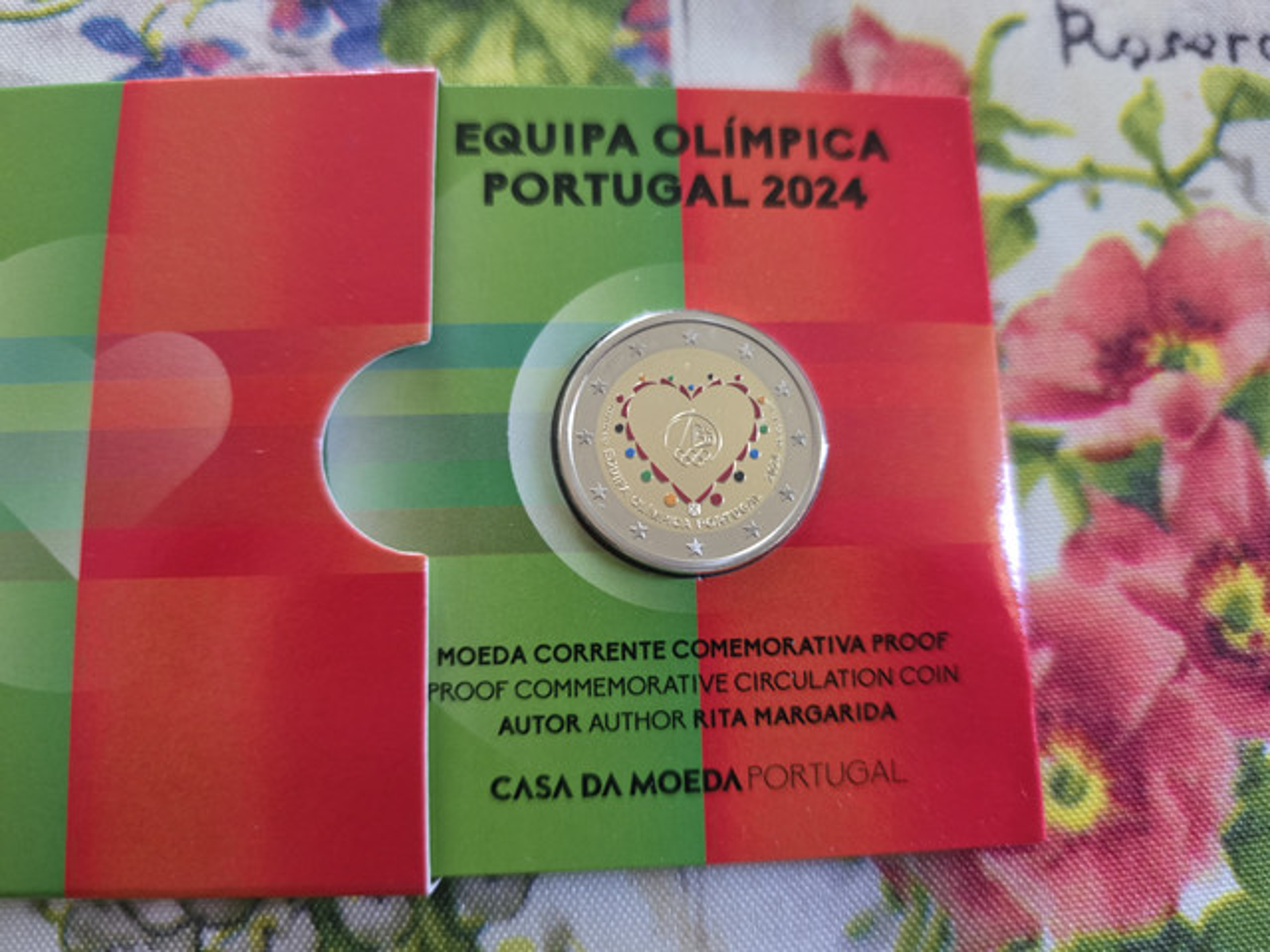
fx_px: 844
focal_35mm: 23
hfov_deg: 73.9
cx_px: 635
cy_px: 476
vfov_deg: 58.9
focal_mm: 6.3
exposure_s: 1/37
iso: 500
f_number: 1.7
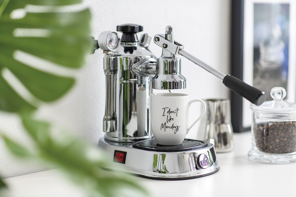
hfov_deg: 23.9
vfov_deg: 16.1
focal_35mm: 85
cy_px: 98
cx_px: 148
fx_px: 699
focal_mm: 85
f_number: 2.2
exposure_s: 1/80
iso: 100
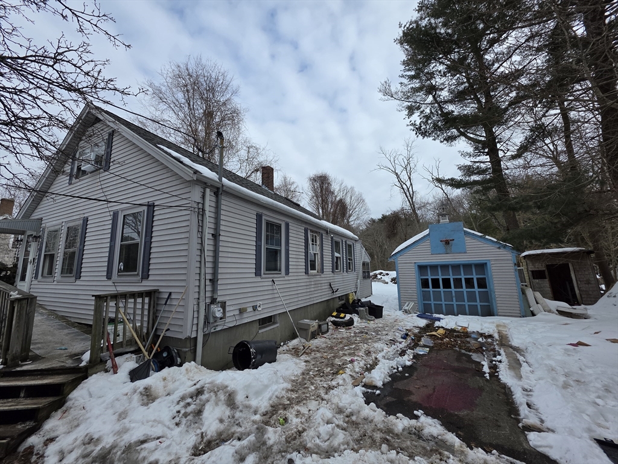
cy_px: 232
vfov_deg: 89.9
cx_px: 309
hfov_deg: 106.2
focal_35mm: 13
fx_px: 232
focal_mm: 2.2
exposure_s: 1/2105
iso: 40
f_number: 1.9
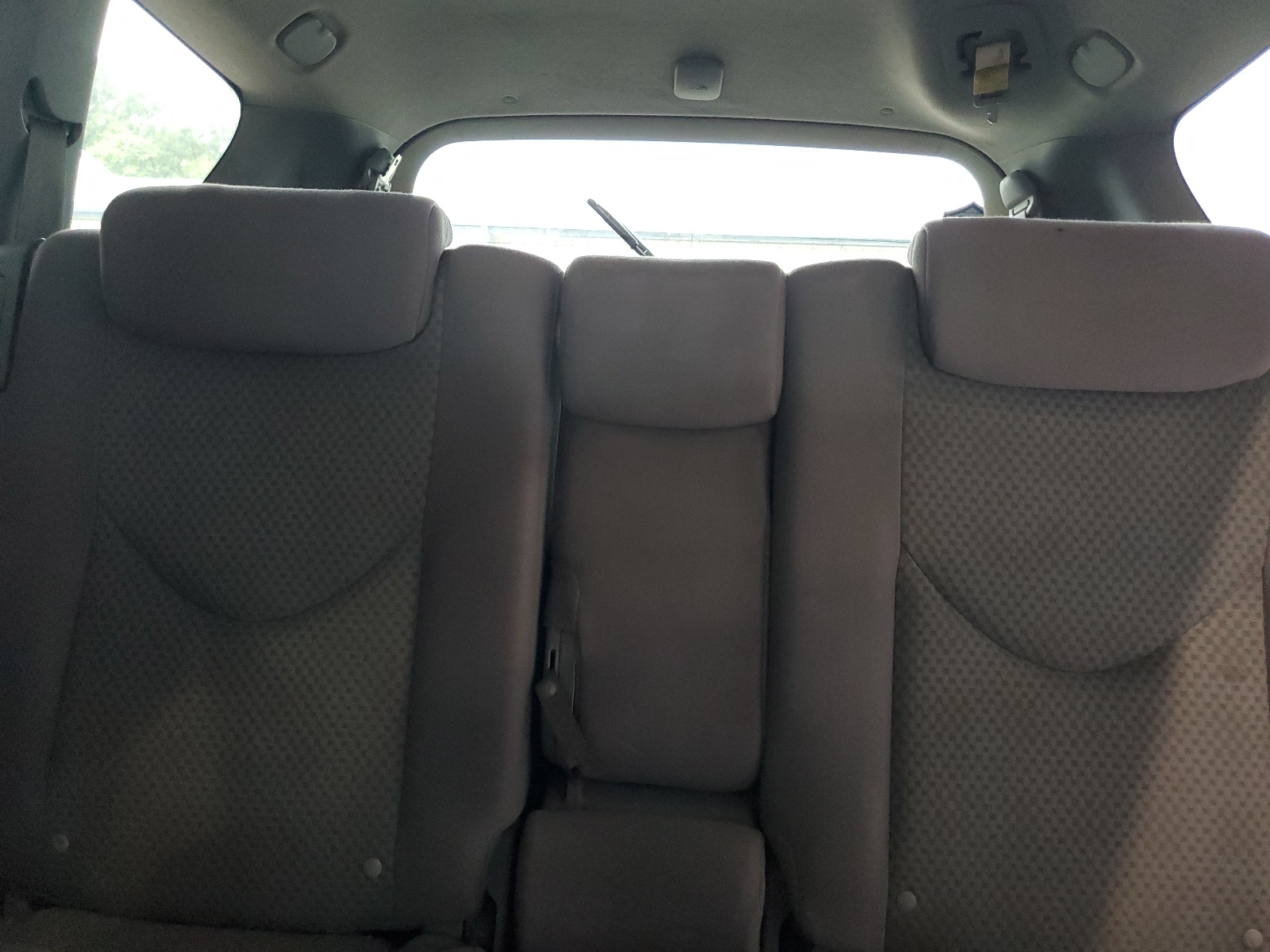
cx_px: 635
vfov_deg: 53.1
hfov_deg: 67.3
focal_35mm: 26
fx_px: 954
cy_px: 476
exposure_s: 1/60.2
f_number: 1.5
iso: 387
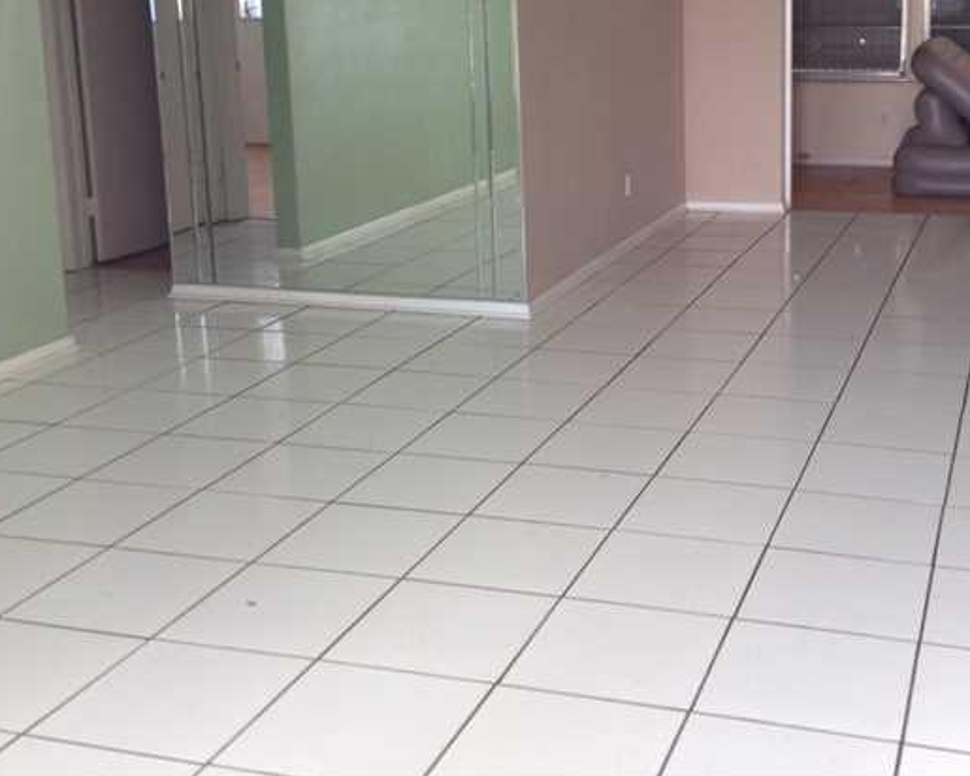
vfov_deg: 29.9
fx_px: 1435
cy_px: 215
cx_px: 610
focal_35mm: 50
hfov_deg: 37.1
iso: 50
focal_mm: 4.12
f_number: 2.4
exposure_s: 1/24
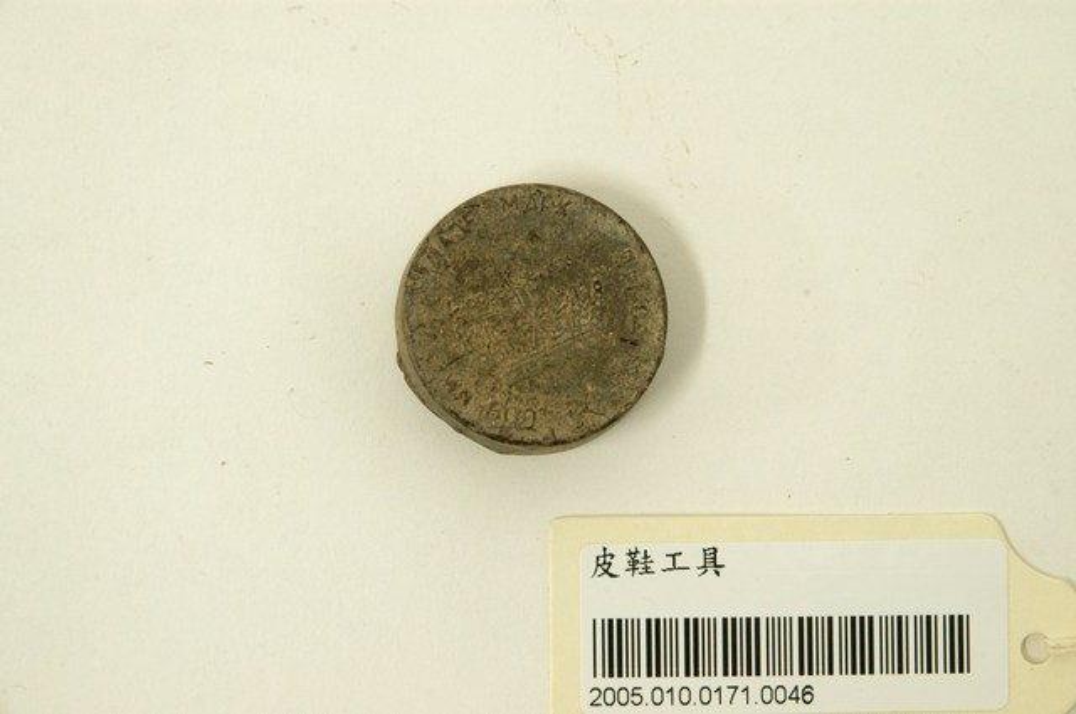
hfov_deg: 19.5
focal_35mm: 105
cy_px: 357
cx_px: 538
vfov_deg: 13.0
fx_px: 3134
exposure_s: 1/10
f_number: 8
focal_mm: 70
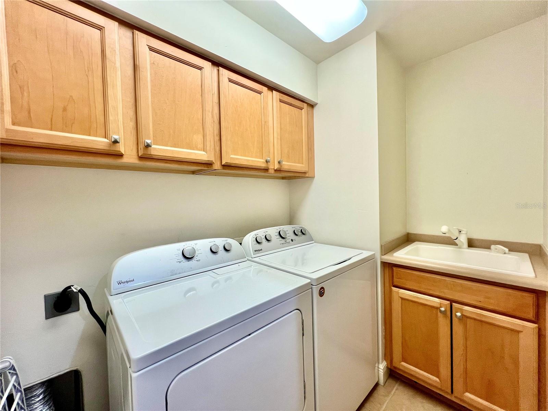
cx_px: 274
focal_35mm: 13
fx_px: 206
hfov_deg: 106.2
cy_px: 206
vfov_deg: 89.9
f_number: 1.8
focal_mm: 1.57
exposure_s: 1/120
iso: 160
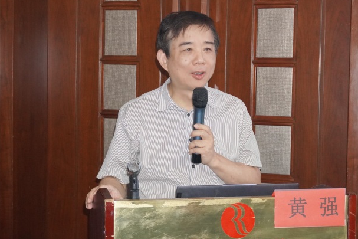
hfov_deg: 33.0
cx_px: 203
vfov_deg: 22.4
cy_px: 121
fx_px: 603
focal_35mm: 61
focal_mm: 35
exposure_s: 1/100
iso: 3200
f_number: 5.6
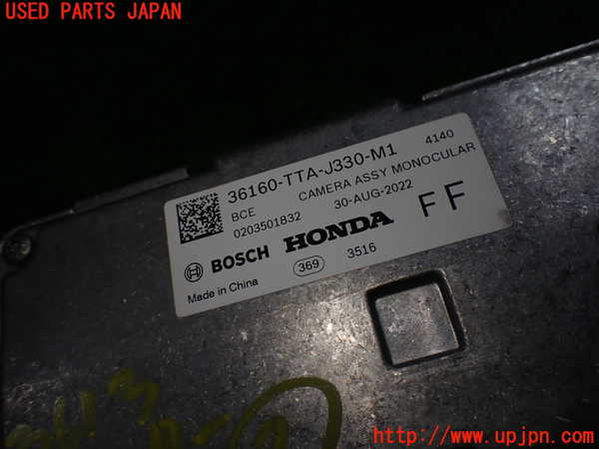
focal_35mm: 30
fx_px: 519
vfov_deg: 46.8
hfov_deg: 60.0
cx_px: 300
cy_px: 224
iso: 100
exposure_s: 1/320
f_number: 3.2
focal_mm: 5.4
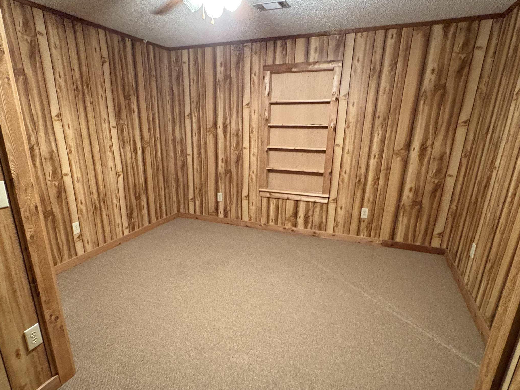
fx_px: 315
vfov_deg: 63.1
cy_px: 226
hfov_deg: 78.8
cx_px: 237
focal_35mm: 21
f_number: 2.2
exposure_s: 1/40
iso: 800
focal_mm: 2.22
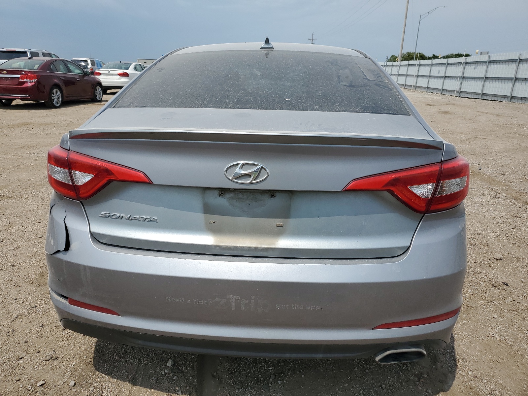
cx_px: 264
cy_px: 198
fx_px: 397
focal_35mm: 26
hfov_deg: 67.3
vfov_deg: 53.1
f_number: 1.5
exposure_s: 1/5000
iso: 50
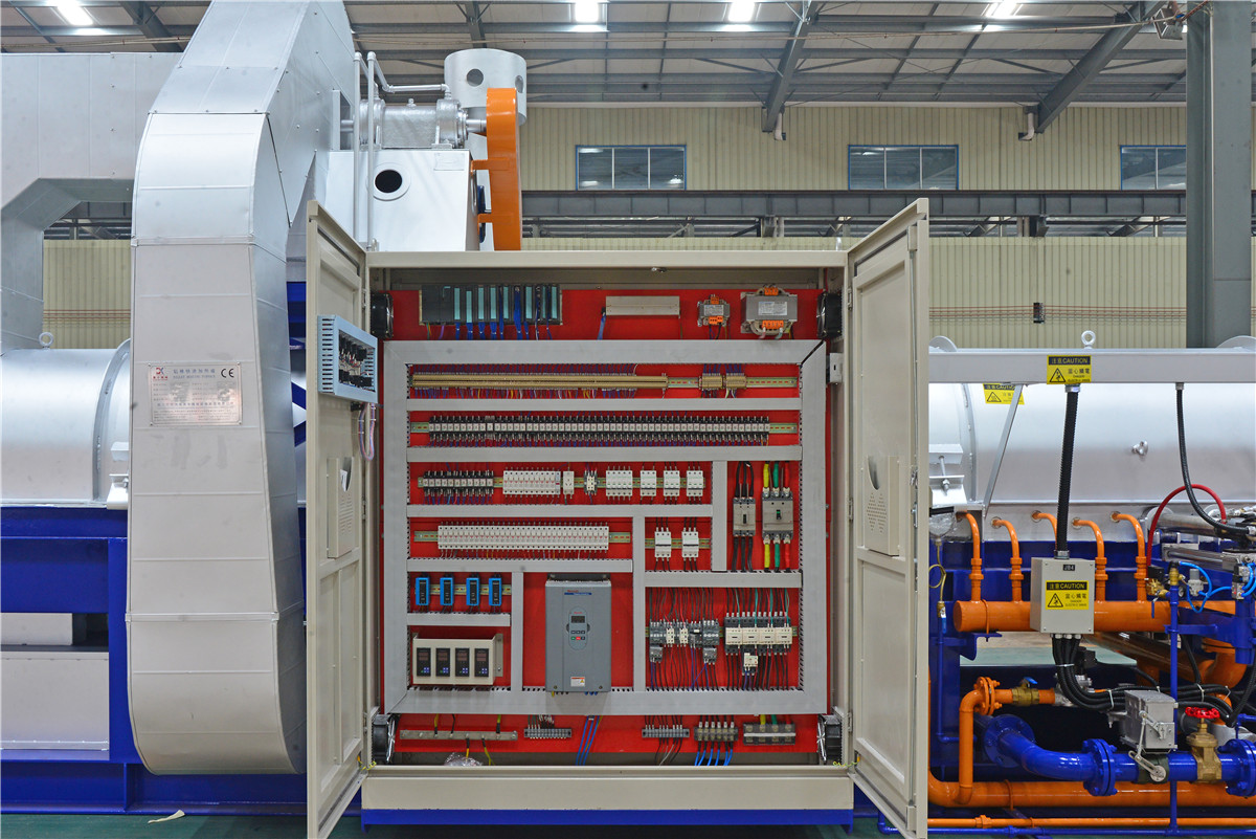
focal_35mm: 35
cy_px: 420
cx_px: 628
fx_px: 1221
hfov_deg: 54.4
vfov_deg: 37.9
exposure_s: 1/3
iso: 800
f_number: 16
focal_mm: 35
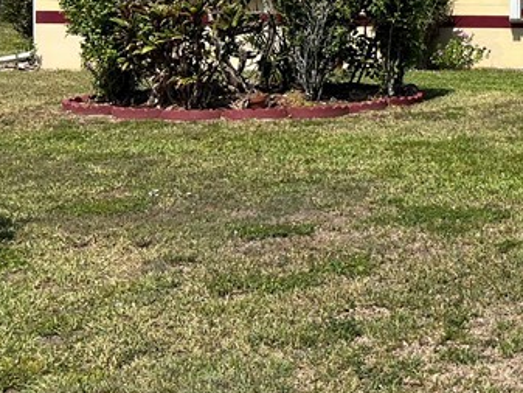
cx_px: 753
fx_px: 1194
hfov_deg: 21.3
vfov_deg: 18.2
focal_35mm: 79
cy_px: 0
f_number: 1.5
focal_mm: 5.7
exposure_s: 1/5319
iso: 50
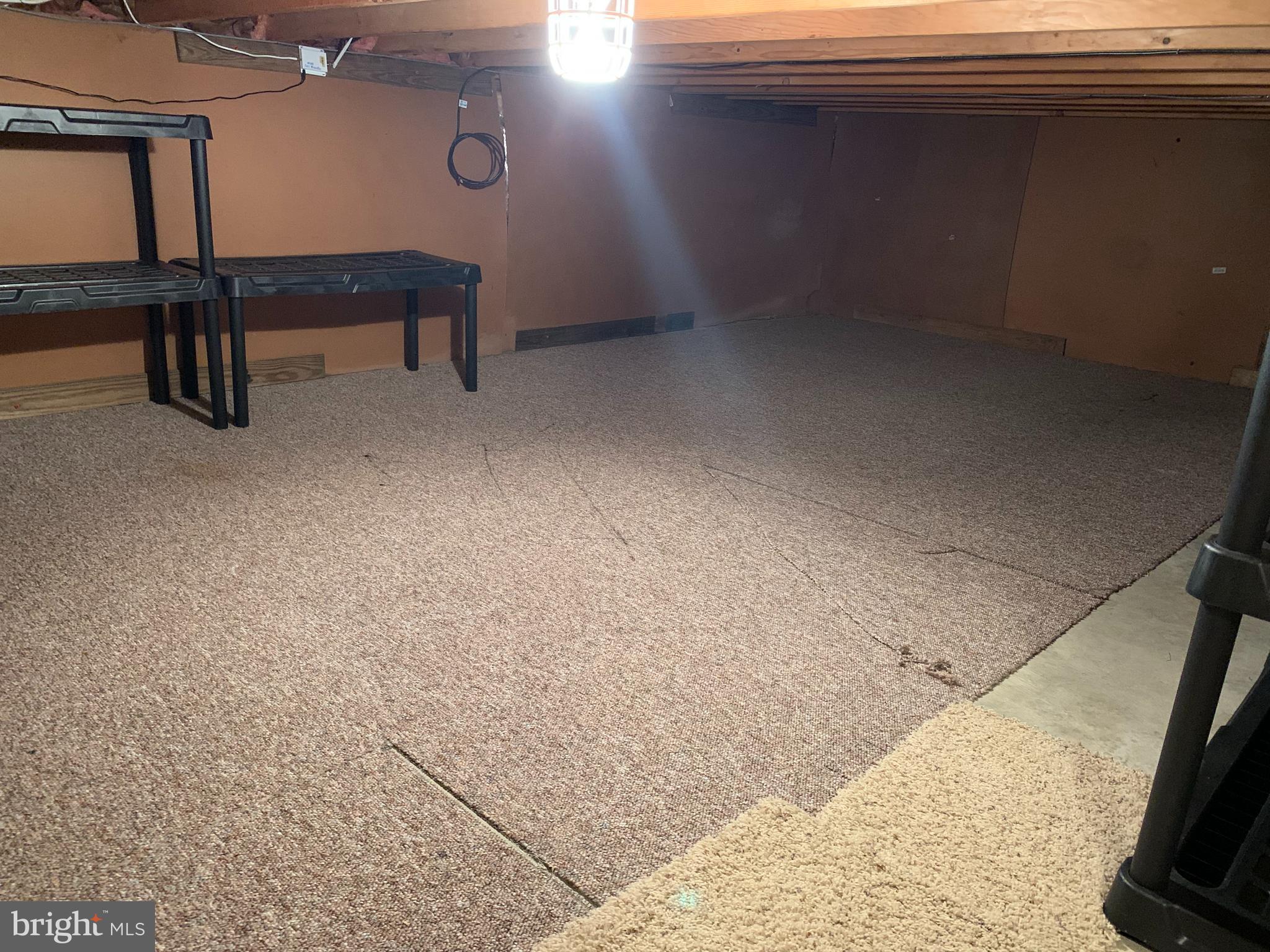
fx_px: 954
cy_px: 476
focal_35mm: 26
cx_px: 635
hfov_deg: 67.3
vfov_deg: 53.1
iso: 400
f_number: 1.8
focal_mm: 4.25
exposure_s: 1/30
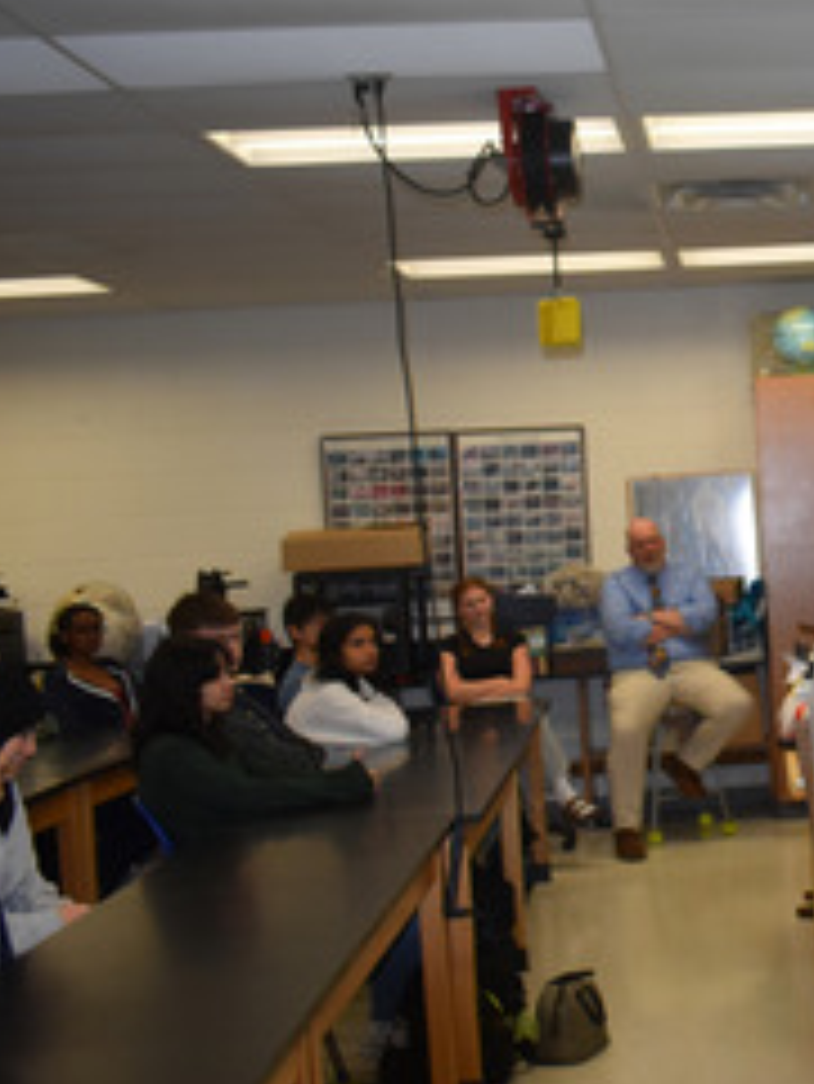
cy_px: 529
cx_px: 1115
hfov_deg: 19.8
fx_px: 2099
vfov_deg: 29.0
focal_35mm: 67
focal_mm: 20
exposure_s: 1/80
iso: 800
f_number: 4.5
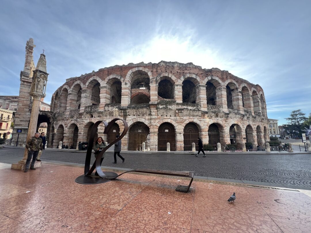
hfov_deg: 106.2
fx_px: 117
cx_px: 156
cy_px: 116
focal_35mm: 13
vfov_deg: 89.9
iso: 32
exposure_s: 1/247
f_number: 1.8
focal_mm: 1.57
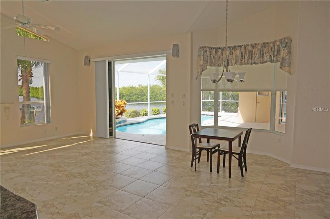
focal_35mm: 24
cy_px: 110
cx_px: 165
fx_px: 220
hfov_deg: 73.8
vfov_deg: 53.0
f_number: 7.1
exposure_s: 1/100
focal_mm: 16
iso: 100
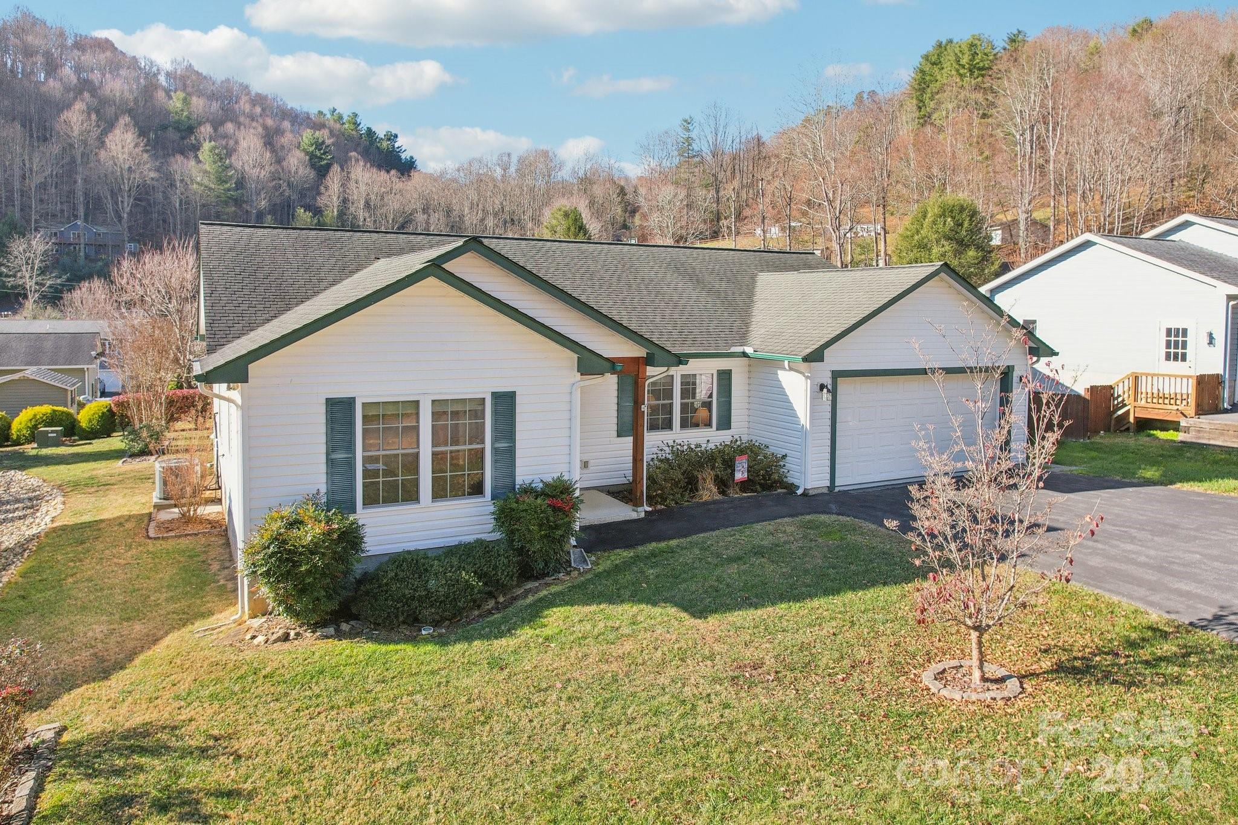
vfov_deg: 57.2
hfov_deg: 78.6
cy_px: 412
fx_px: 756
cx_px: 619
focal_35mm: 22
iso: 100
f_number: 2.8
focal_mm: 8.4
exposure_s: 1/640
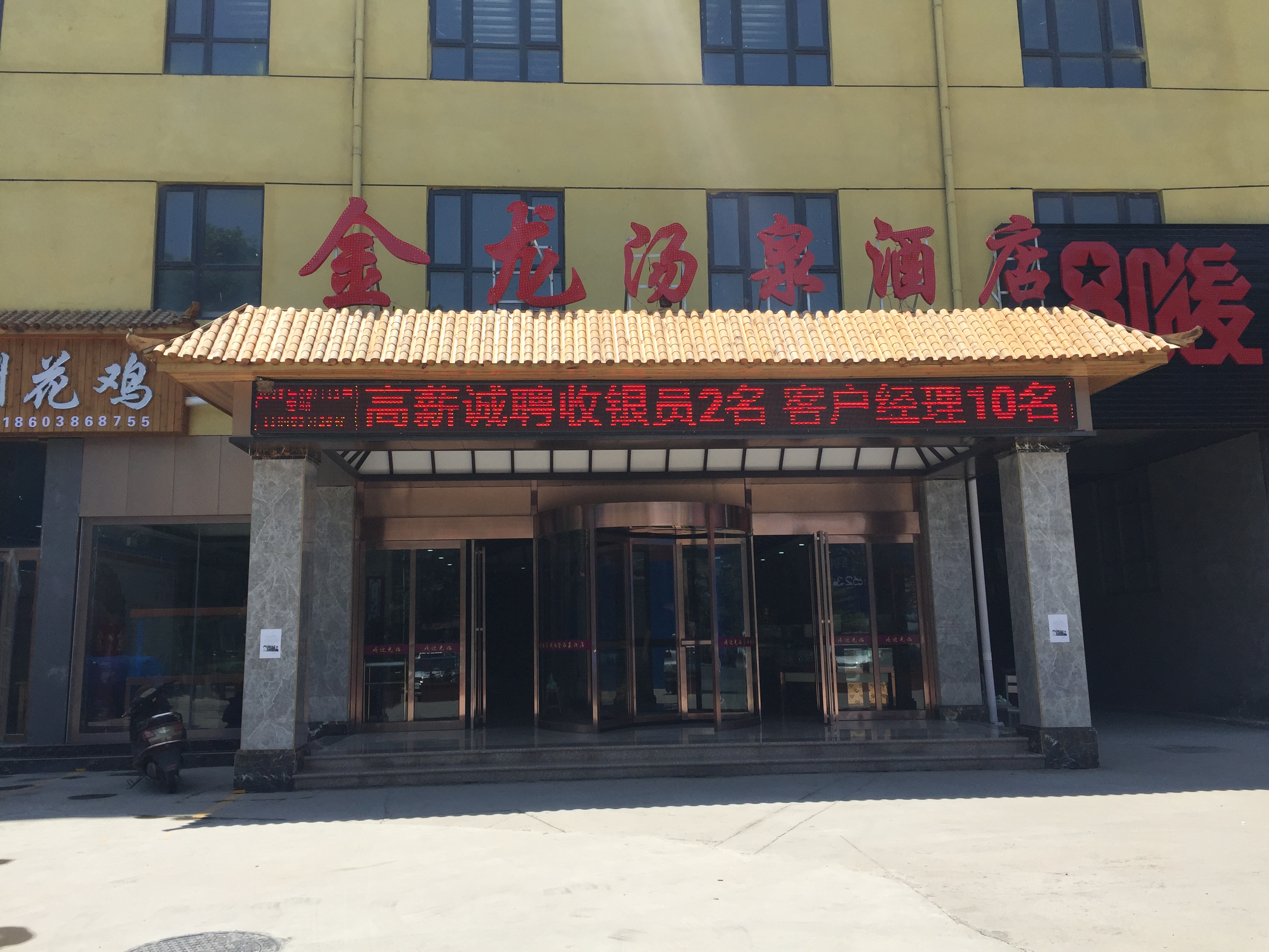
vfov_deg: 48.2
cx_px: 634
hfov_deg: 61.7
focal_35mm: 29
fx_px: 1063
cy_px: 476
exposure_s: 1/1980
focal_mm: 4.15
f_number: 2.2
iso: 32
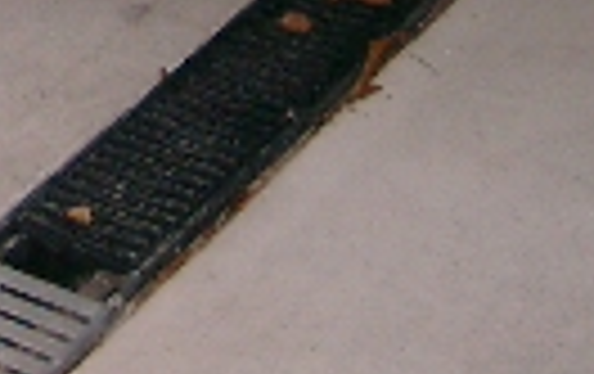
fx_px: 3081
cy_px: -536
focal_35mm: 190
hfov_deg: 10.6
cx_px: -310
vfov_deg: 6.6
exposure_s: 1/60
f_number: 2.6
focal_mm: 7.6
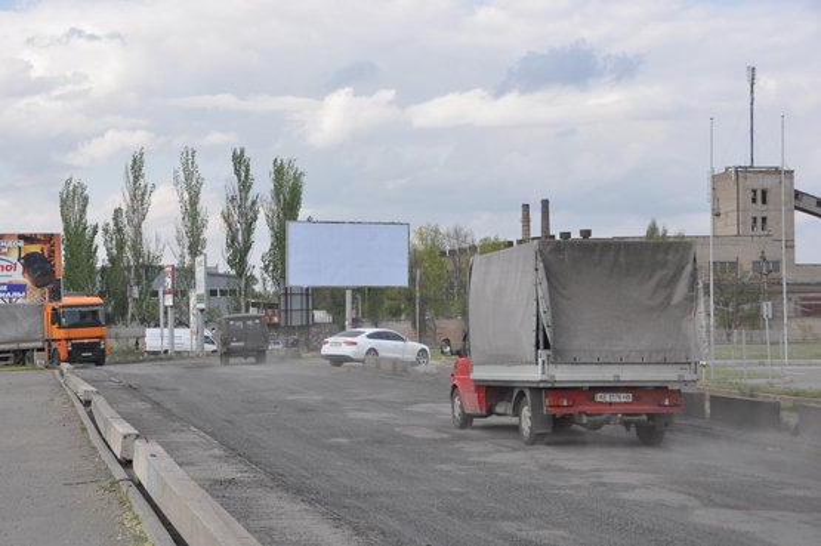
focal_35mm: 63
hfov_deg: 31.9
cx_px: 410
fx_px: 1435
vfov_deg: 21.5
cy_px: 273
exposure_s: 1/320
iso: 200
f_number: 9
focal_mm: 42
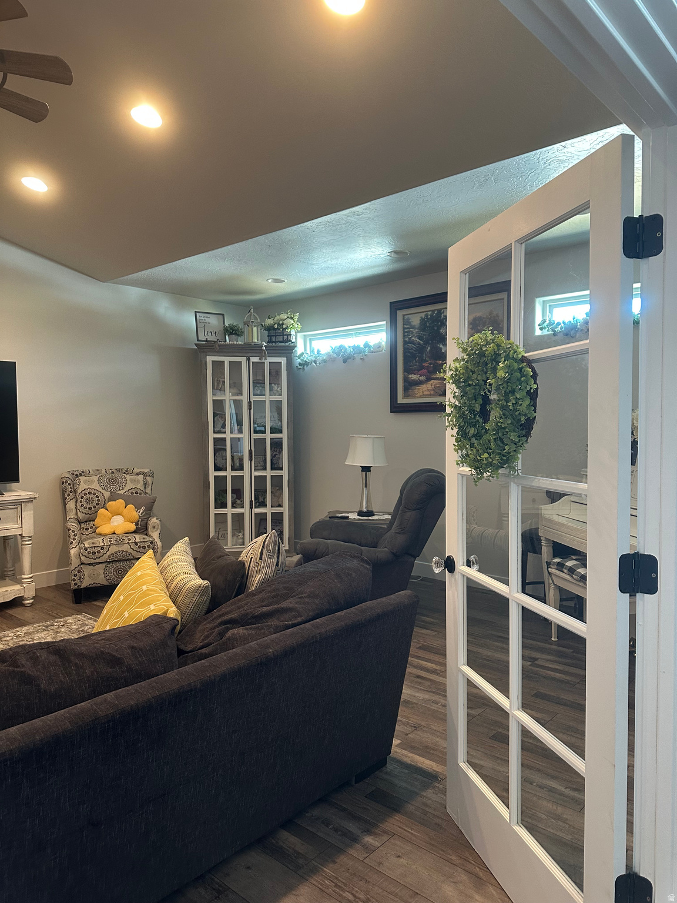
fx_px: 626
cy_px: 452
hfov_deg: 56.8
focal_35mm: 24
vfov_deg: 71.6
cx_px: 338
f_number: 1.78
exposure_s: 1/60
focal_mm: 6.86
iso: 320
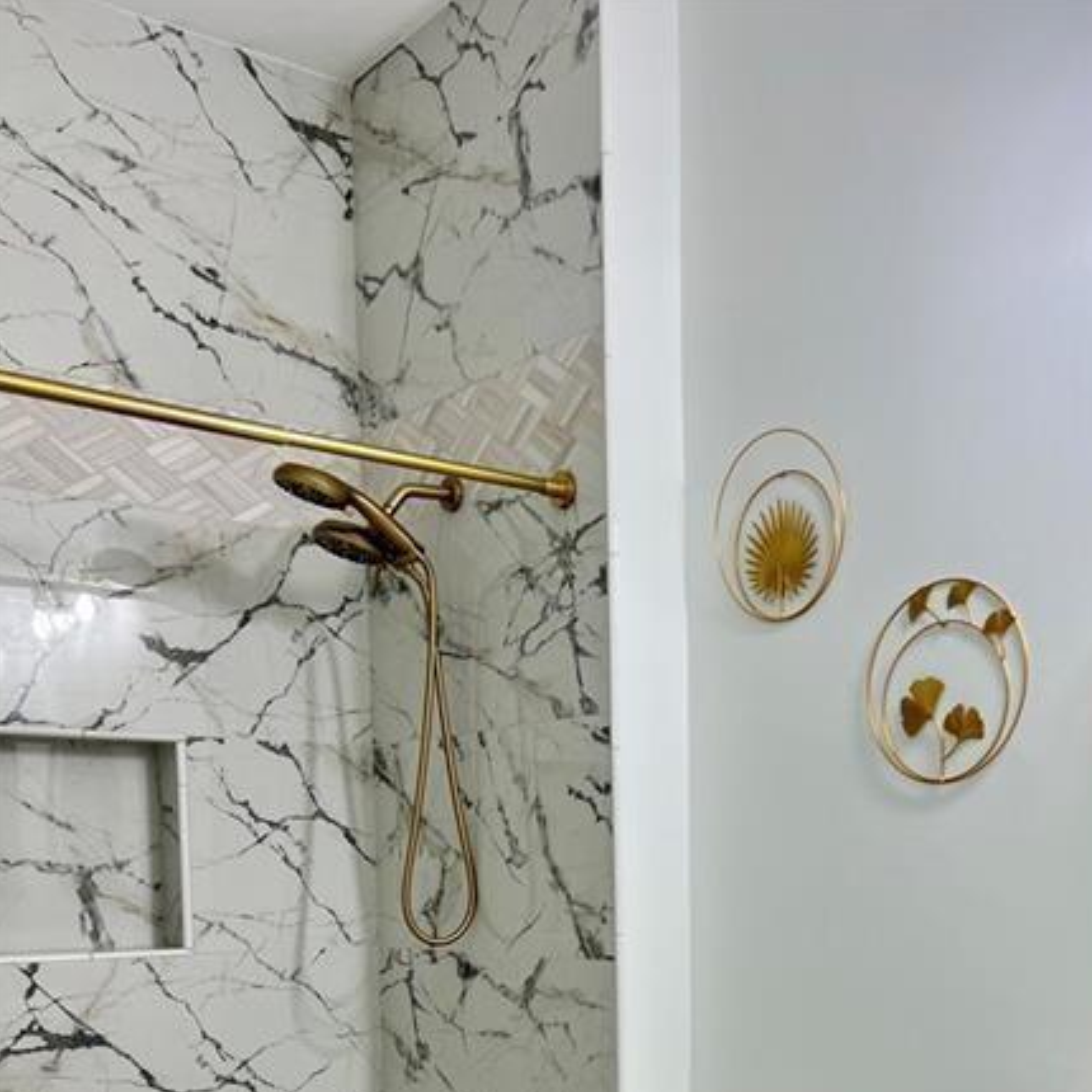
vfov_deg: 38.3
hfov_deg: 40.5
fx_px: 1463
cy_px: 968
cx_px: 721
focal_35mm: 41
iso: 80
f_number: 1.5
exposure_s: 1/120
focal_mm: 5.7
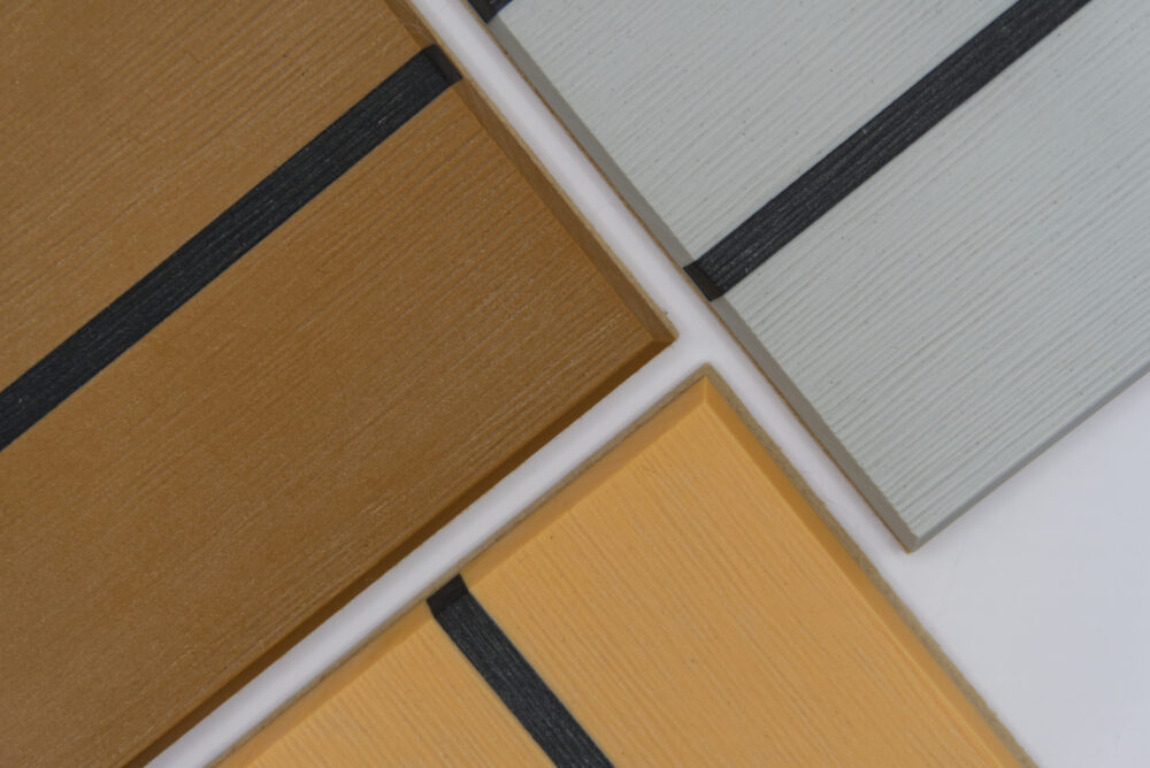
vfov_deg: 23.8
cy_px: 384
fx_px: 1822
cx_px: 575
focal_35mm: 57
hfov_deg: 35.0
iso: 500
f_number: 6.3
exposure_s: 1/400
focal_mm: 38
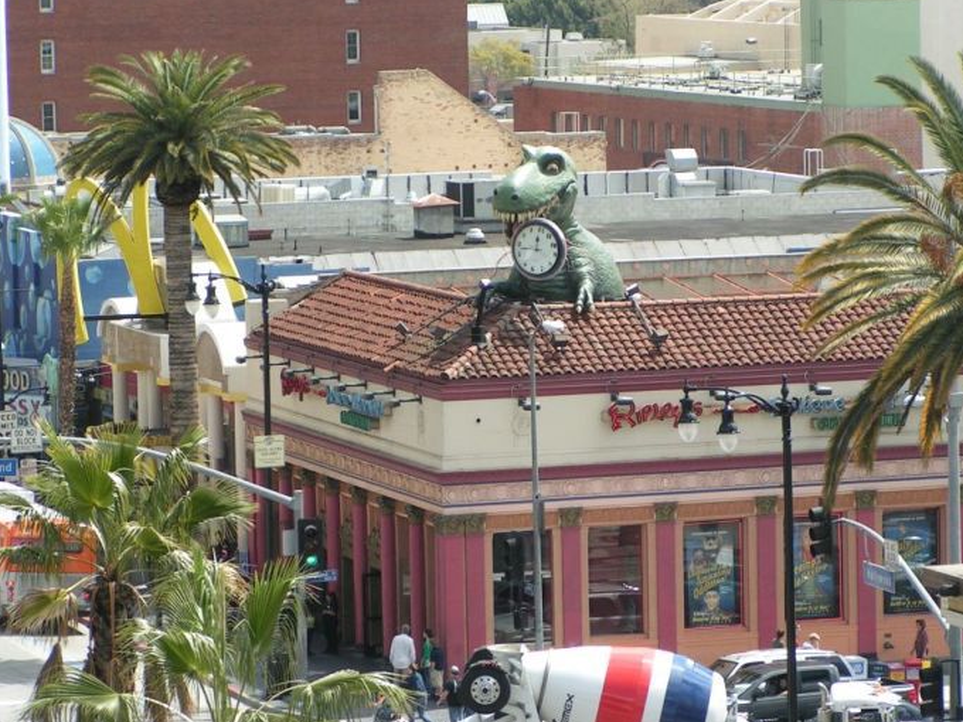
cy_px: 340
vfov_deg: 7.7
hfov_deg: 10.2
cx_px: 542
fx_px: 5369
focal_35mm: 193
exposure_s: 1/320
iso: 50
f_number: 5
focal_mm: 25.1
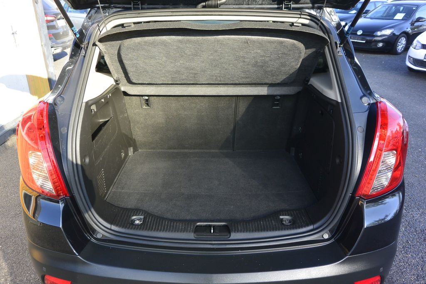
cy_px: 142
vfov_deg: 47.9
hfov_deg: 67.4
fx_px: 320
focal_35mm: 27
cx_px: 213
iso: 160
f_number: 4
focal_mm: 10
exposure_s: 1/200
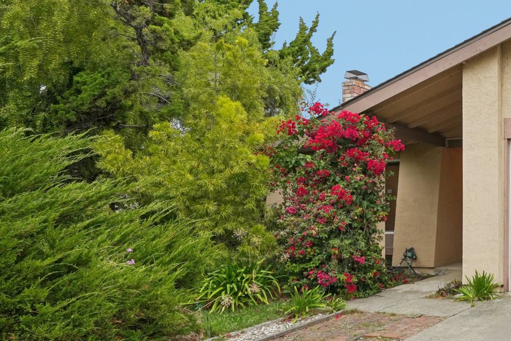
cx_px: 563
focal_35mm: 35
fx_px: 497
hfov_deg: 42.6
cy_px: 188
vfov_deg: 37.8
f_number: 8
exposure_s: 1/80
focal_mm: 14
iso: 800
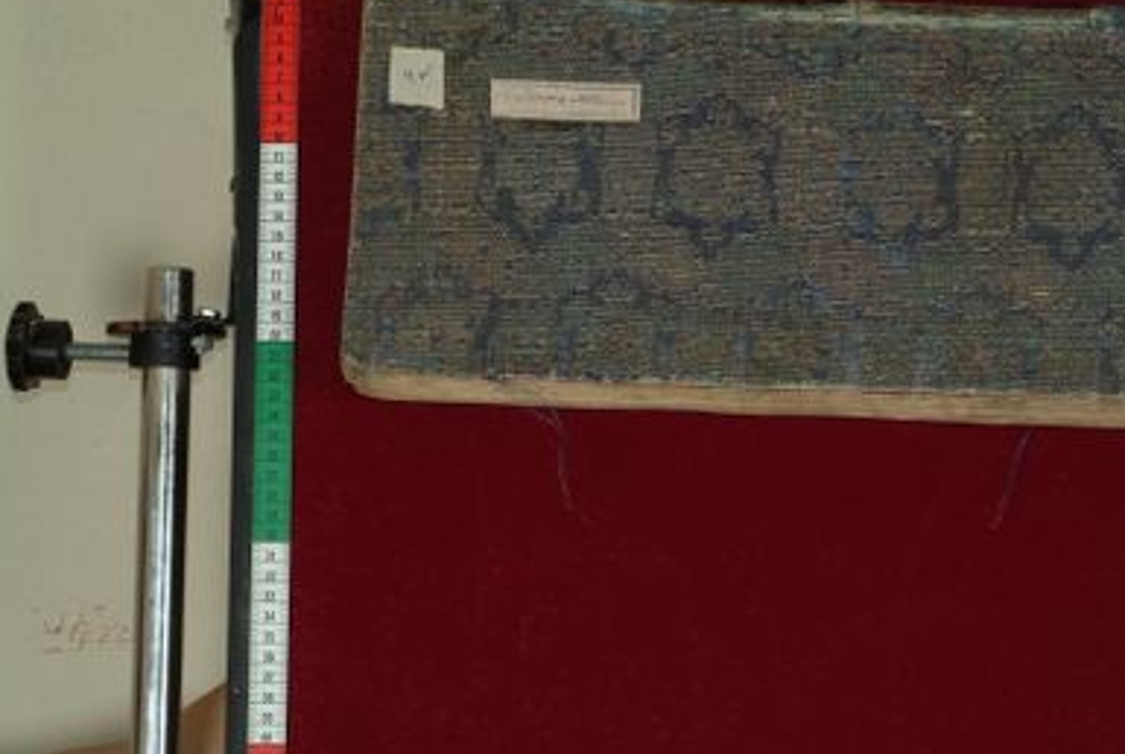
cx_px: 722
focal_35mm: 118
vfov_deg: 11.7
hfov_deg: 17.3
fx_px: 3683
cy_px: 273
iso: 160
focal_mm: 59
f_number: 13
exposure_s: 1/20
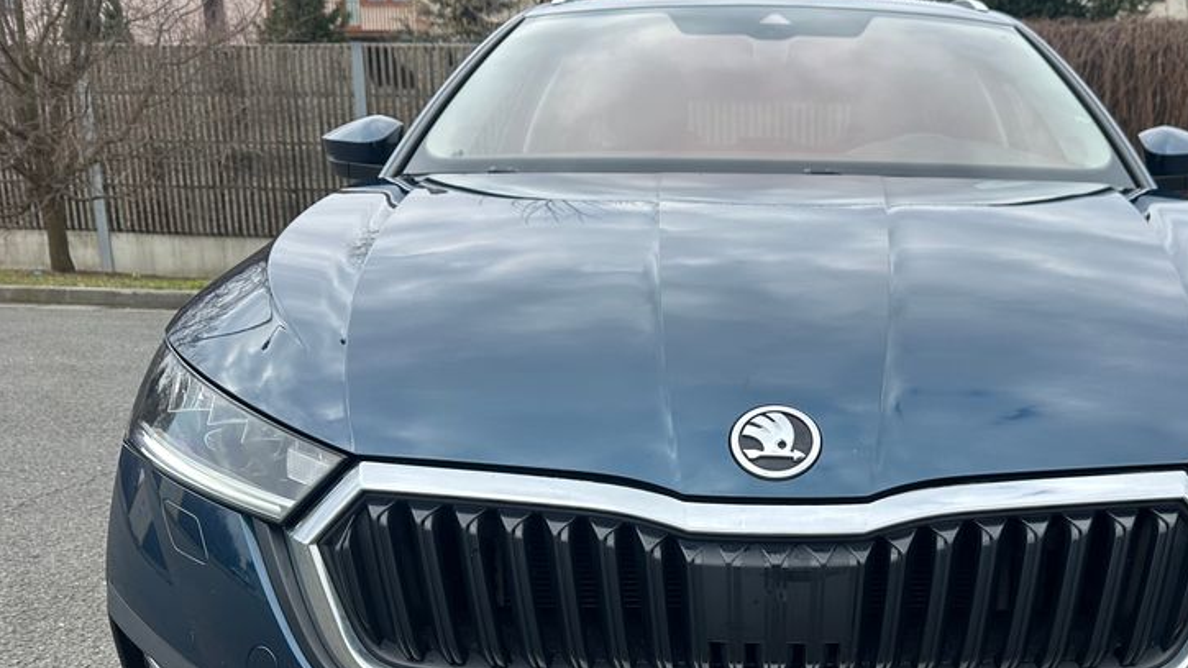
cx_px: 786
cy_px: 464
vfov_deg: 31.6
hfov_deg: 53.0
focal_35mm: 37
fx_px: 1165
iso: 80
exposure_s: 1/1131
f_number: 1.78
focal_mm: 6.86
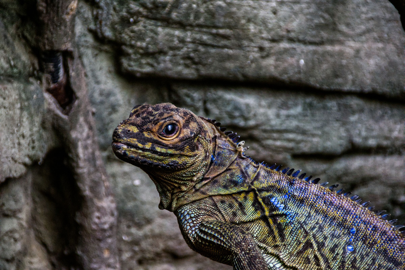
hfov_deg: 4.6
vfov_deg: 3.1
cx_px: 202
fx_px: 5062
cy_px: 135
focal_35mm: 450
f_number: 6.3
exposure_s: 1/100
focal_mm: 300
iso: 1600
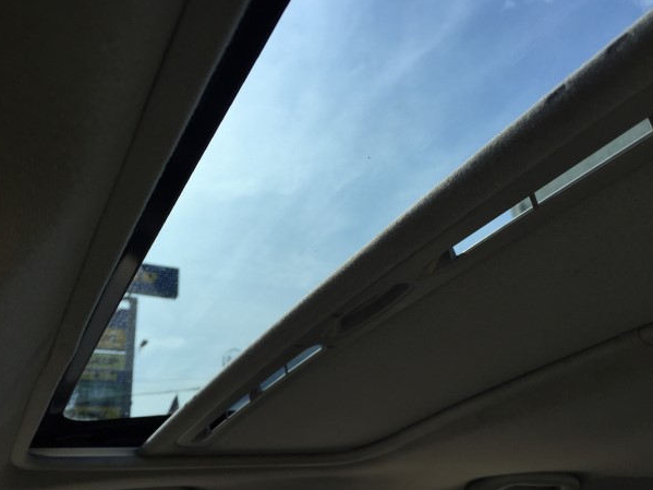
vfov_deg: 45.4
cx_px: 318
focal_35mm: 31
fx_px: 585
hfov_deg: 58.4
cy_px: 242
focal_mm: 4.15
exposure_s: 1/719
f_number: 2.2
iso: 32
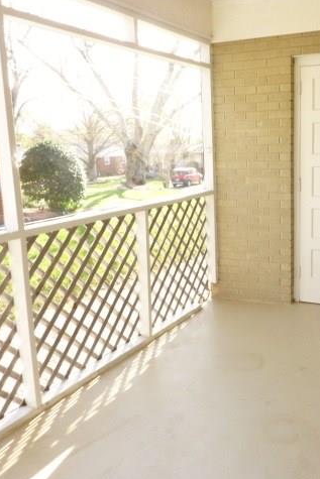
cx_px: 238
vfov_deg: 54.4
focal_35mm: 35
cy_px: 240
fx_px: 466
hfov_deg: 37.0
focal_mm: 4.1
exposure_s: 1/40
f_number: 3.3
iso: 80
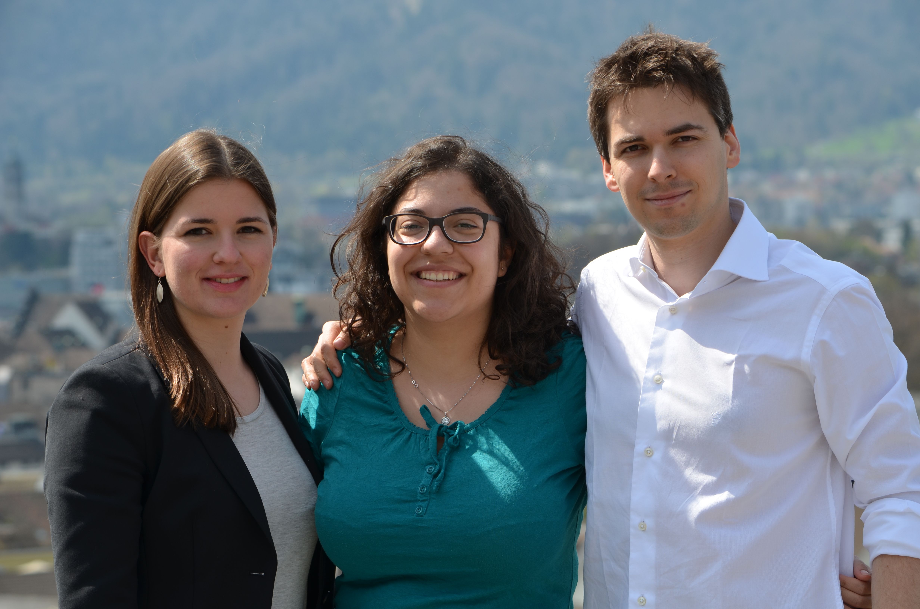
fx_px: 4017
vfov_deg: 8.7
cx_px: 460
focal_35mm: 158
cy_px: 304
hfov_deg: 13.1
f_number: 8
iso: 100
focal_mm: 105
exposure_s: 1/250
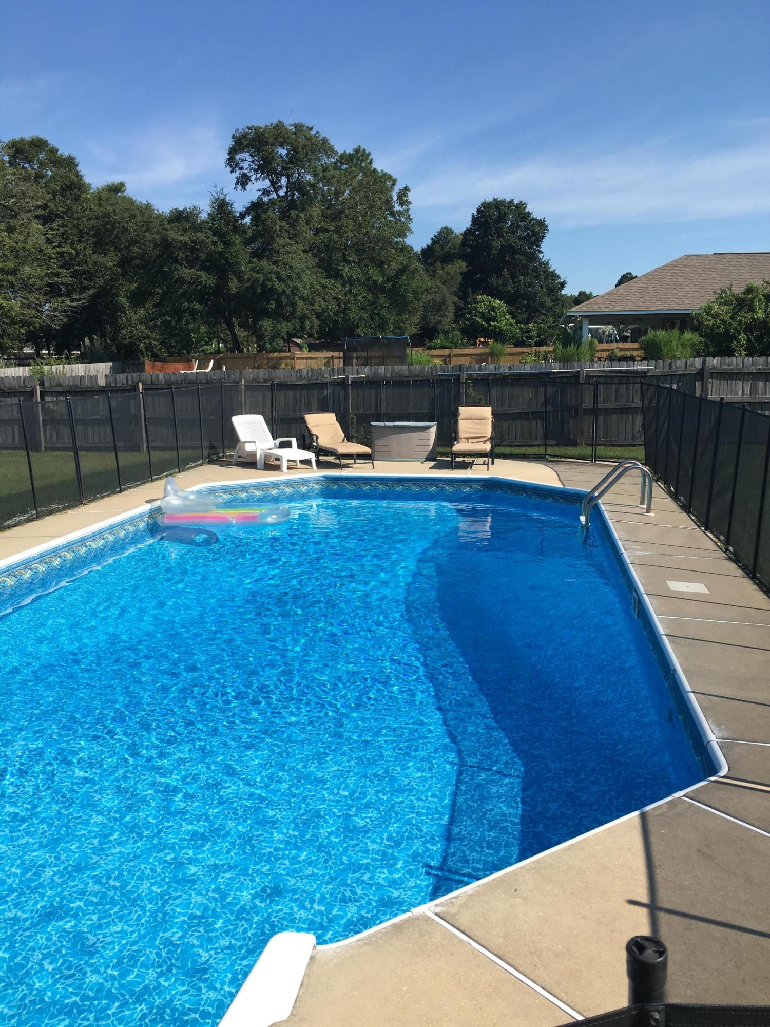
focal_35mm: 29
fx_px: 860
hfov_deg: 48.2
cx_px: 385
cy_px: 514
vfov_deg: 61.7
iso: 25
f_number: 2.2
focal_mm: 4.15
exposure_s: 1/1508
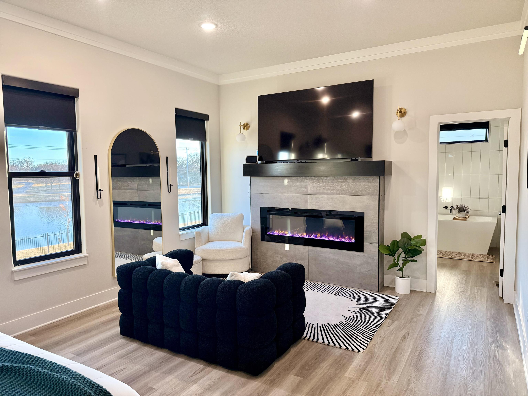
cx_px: 264
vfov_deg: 56.8
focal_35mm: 24
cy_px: 198
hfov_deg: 71.6
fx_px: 366
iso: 200
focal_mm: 6.76
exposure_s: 1/219
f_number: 1.78
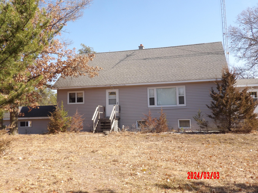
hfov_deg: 52.6
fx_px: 261
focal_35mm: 35
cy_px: 96
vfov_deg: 40.7
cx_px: 128
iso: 100
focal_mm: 5.9
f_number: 7.1
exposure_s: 1/110
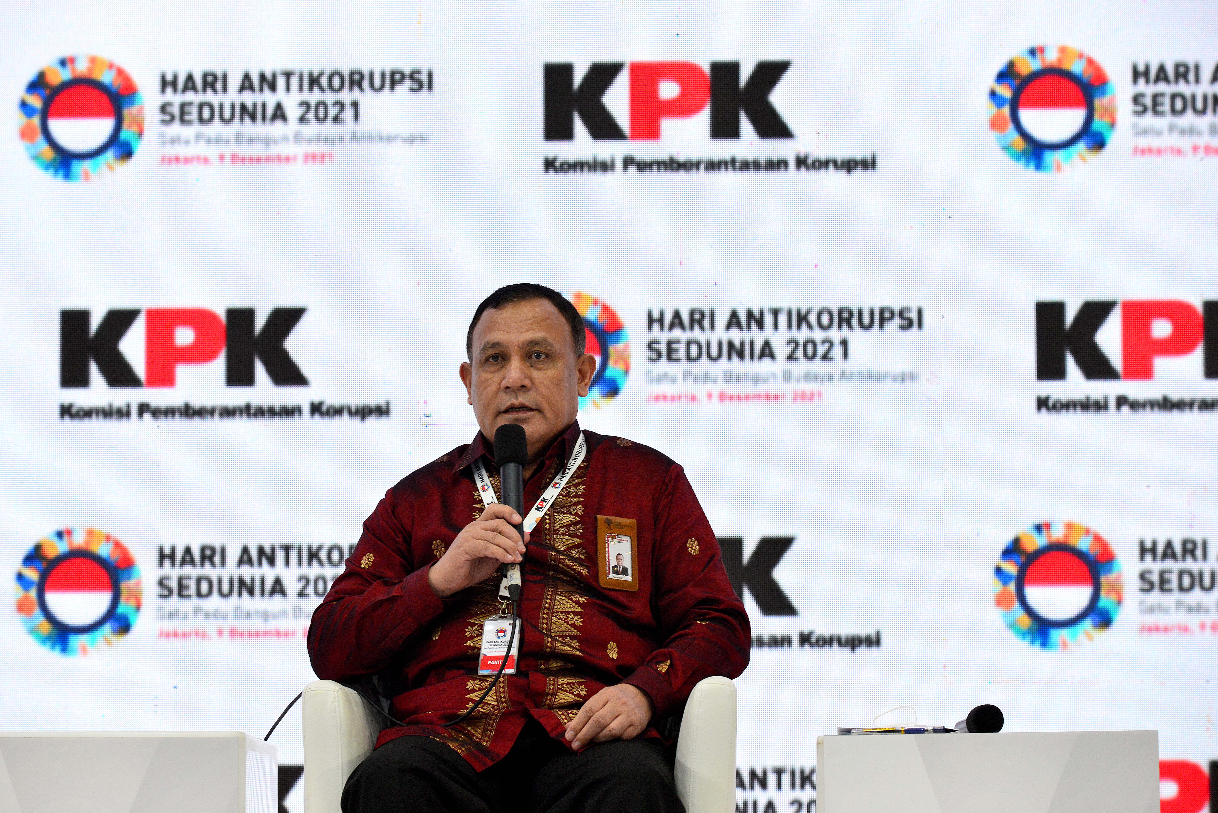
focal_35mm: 145
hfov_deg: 14.1
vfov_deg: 9.5
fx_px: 4907
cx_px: 609
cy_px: 406
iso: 2000
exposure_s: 1/100
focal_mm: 145
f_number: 5
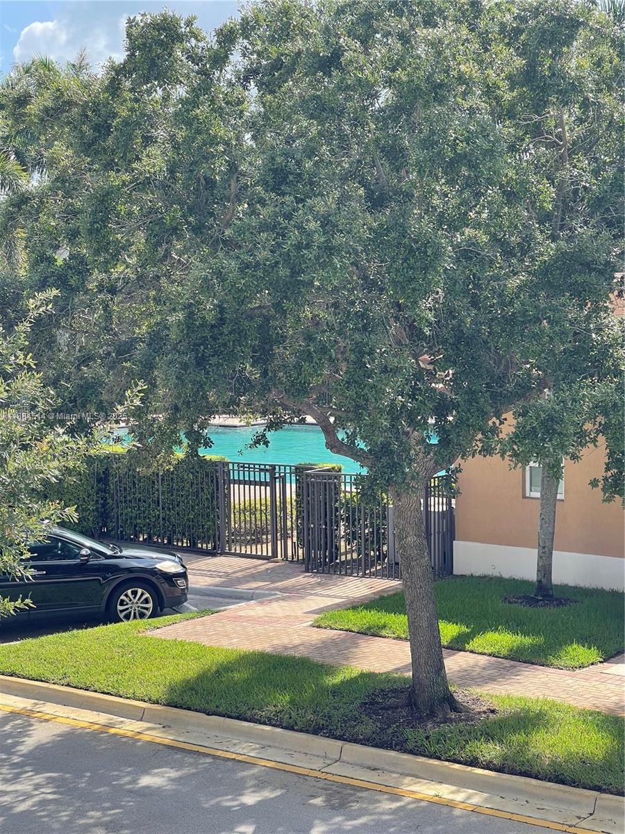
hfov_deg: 22.9
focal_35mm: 64
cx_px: 312
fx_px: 1541
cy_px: 417
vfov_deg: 30.3
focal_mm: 7.5
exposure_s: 1/589
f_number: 2.2
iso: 20
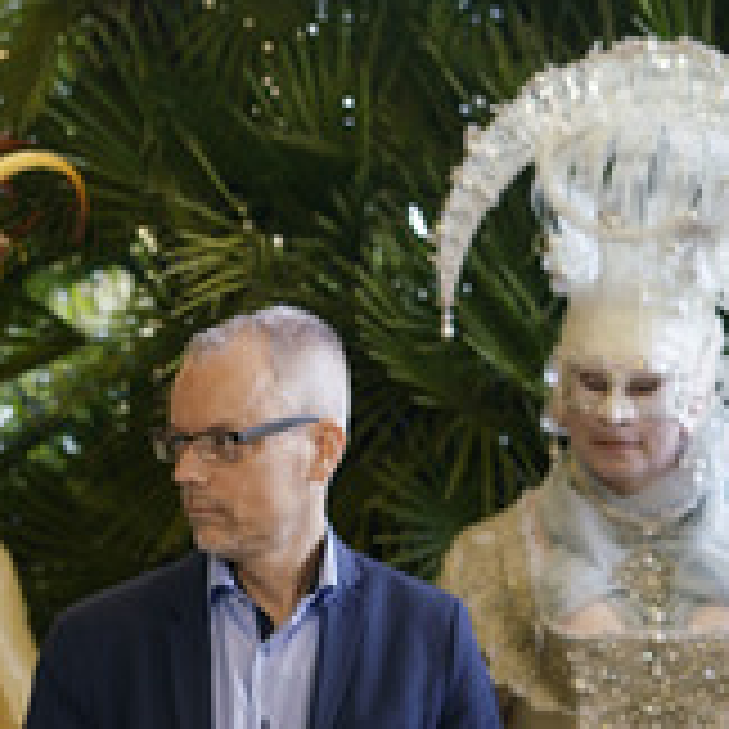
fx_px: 4789
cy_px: 526
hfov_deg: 8.6
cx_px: -142
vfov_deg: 8.7
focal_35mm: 201
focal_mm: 85
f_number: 3.5
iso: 320
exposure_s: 1/100
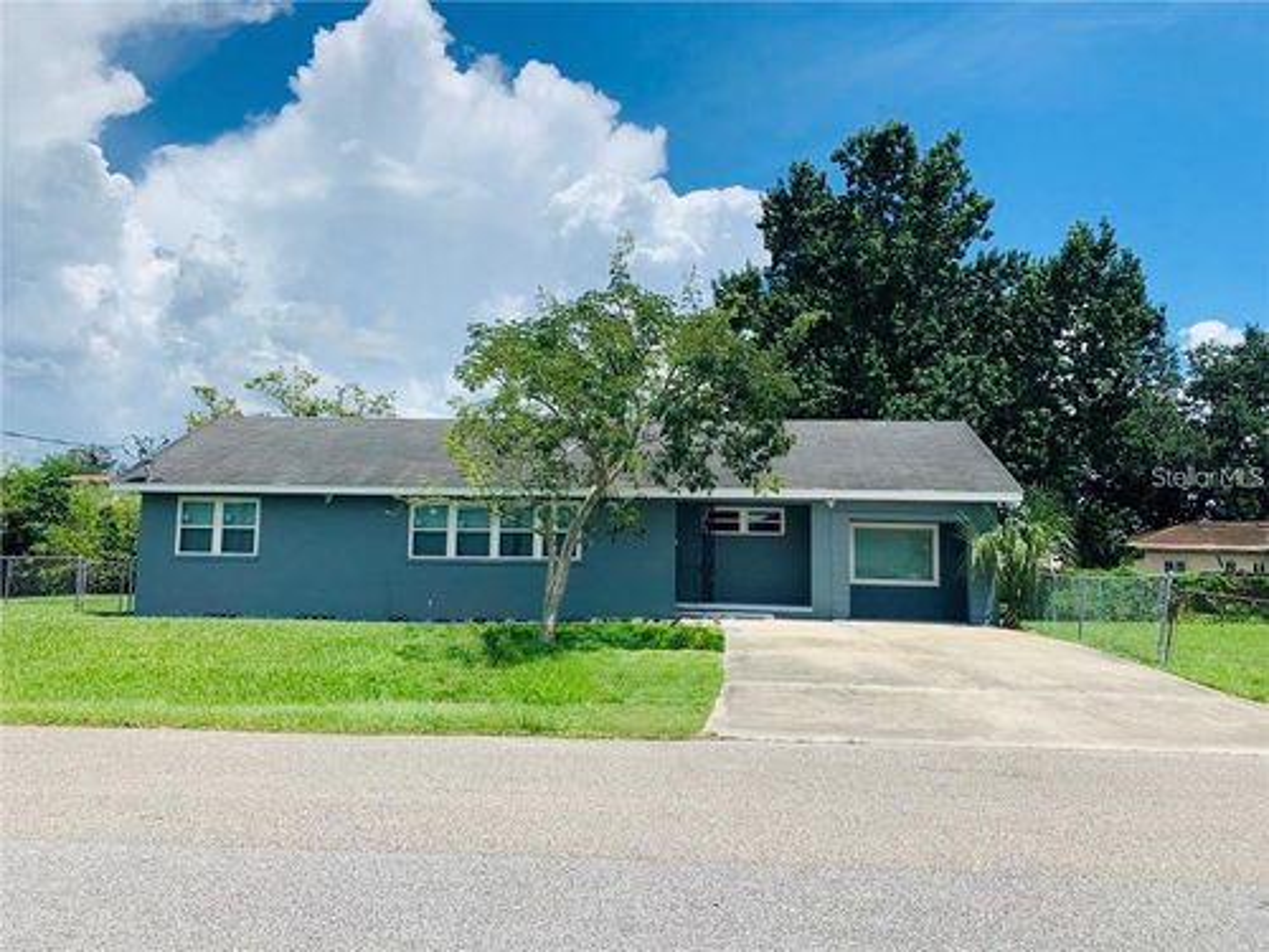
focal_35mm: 26
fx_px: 953
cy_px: 476
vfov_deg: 53.1
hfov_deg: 67.3
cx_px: 634
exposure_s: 1/3650
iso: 25
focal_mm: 4.25
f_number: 1.8
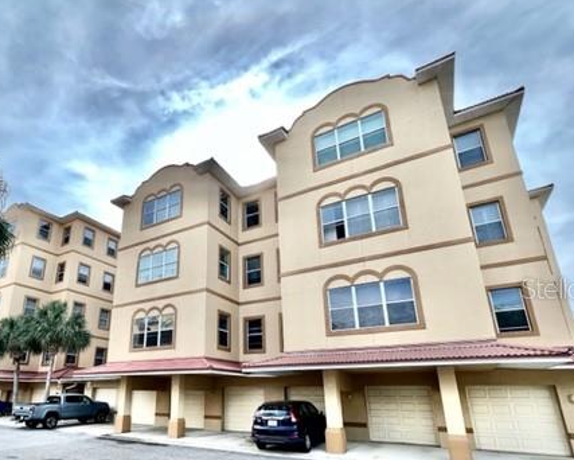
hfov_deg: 81.8
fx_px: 323
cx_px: 218
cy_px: 288
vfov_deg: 69.7
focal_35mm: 19
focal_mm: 1.57
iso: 32
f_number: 1.8
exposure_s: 1/673
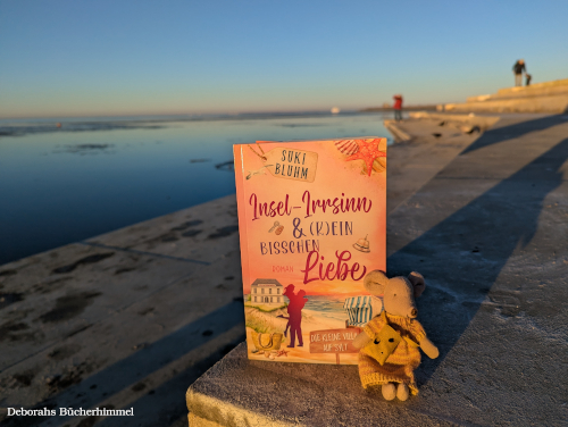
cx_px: 284
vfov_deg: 56.9
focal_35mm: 24
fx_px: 394
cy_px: 214
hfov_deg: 71.5
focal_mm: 6.81
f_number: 1.85
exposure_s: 1/2571
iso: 50
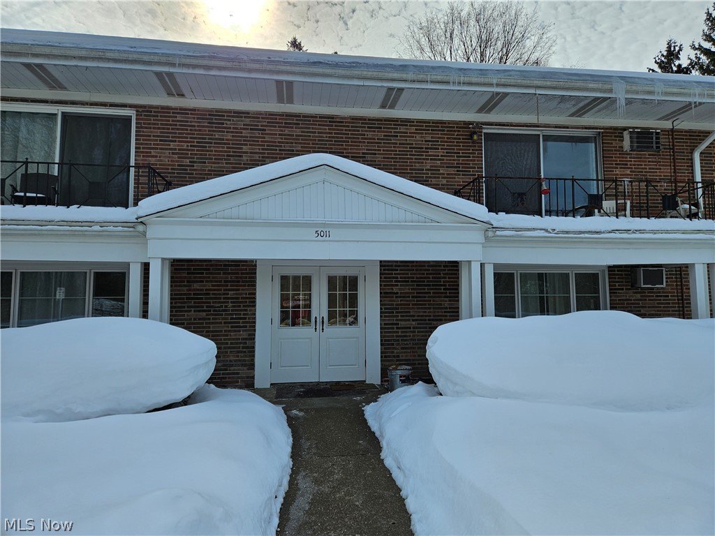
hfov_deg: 73.9
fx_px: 475
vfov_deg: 58.9
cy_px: 268
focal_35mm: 23
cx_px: 358
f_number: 1.8
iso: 25
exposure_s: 1/3185
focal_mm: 5.4
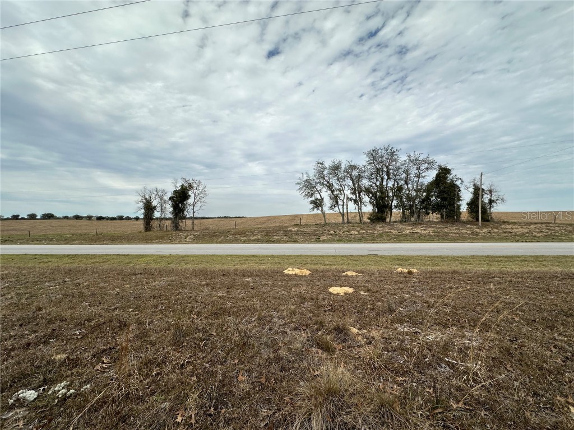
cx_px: 287
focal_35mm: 14
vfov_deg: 85.7
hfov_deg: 102.1
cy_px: 215
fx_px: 232
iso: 50
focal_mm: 2.22
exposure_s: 1/2817
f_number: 2.2
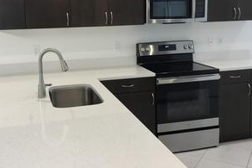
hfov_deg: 44.5
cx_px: 114
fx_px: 308
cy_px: 49
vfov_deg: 30.1
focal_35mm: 44
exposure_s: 1/30
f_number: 2.4
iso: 64
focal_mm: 3.3
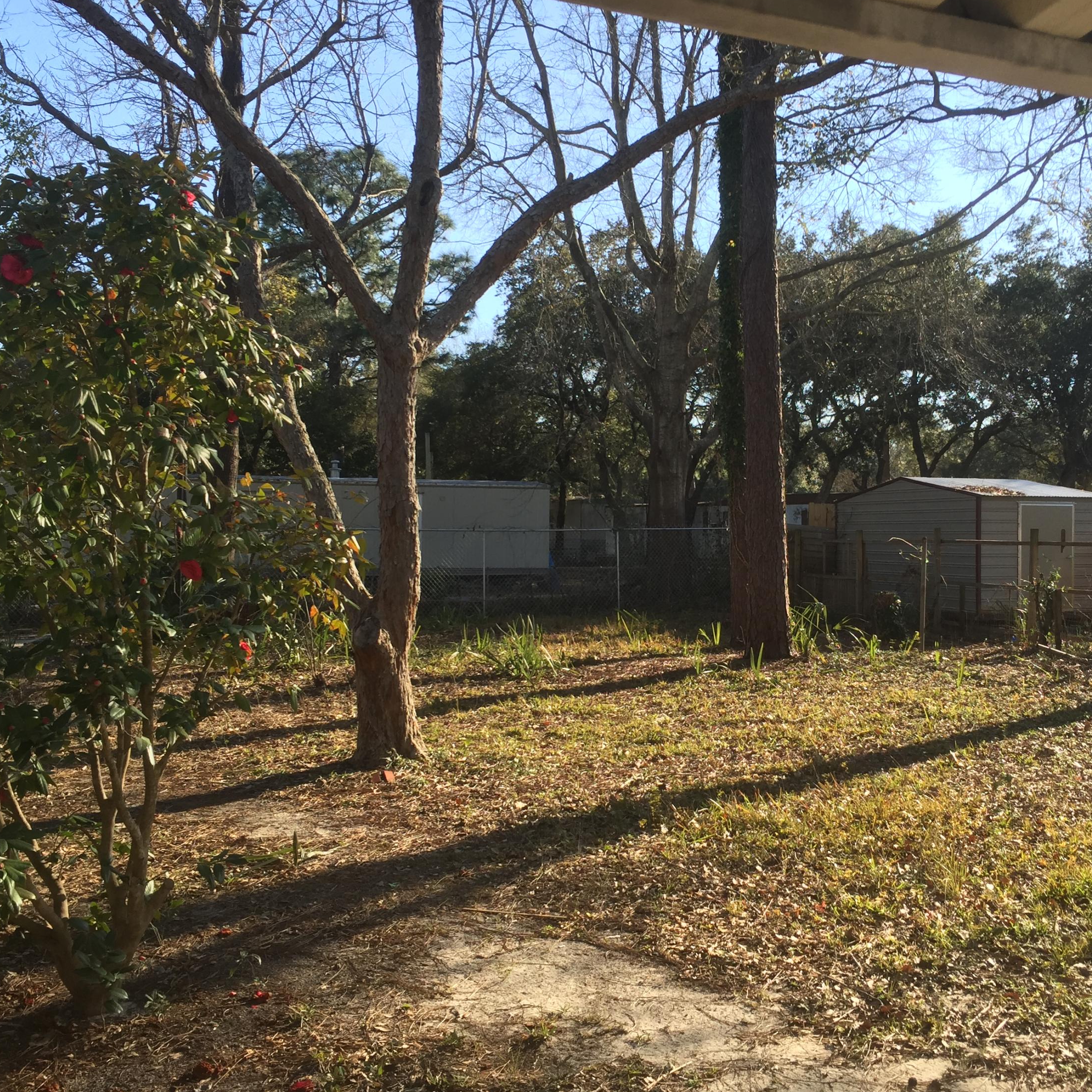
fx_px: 1249
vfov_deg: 47.2
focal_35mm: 35
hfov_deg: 46.9
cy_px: 552
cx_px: 669
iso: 32
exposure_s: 1/719
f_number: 2.2
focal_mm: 4.15
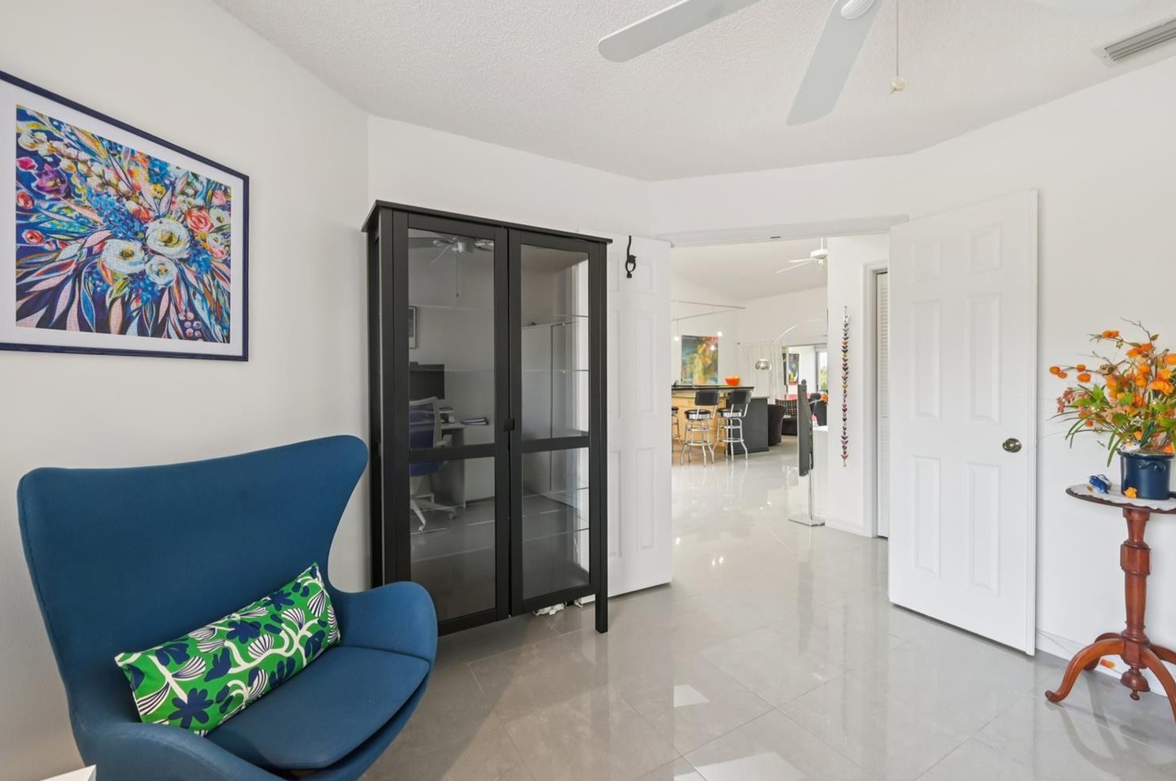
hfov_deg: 100.4
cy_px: 378
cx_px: 607
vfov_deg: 77.2
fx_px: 489
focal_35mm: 15
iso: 400
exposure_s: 1/13
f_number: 8
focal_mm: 14
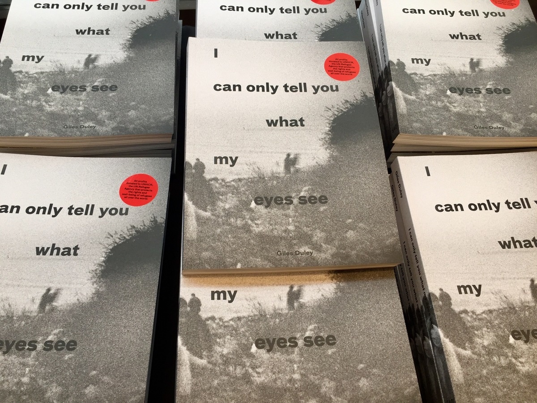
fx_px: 450
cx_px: 268
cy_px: 202
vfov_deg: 48.2
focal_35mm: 29
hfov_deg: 61.7
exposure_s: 1/100
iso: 50
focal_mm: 4.15
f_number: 2.2
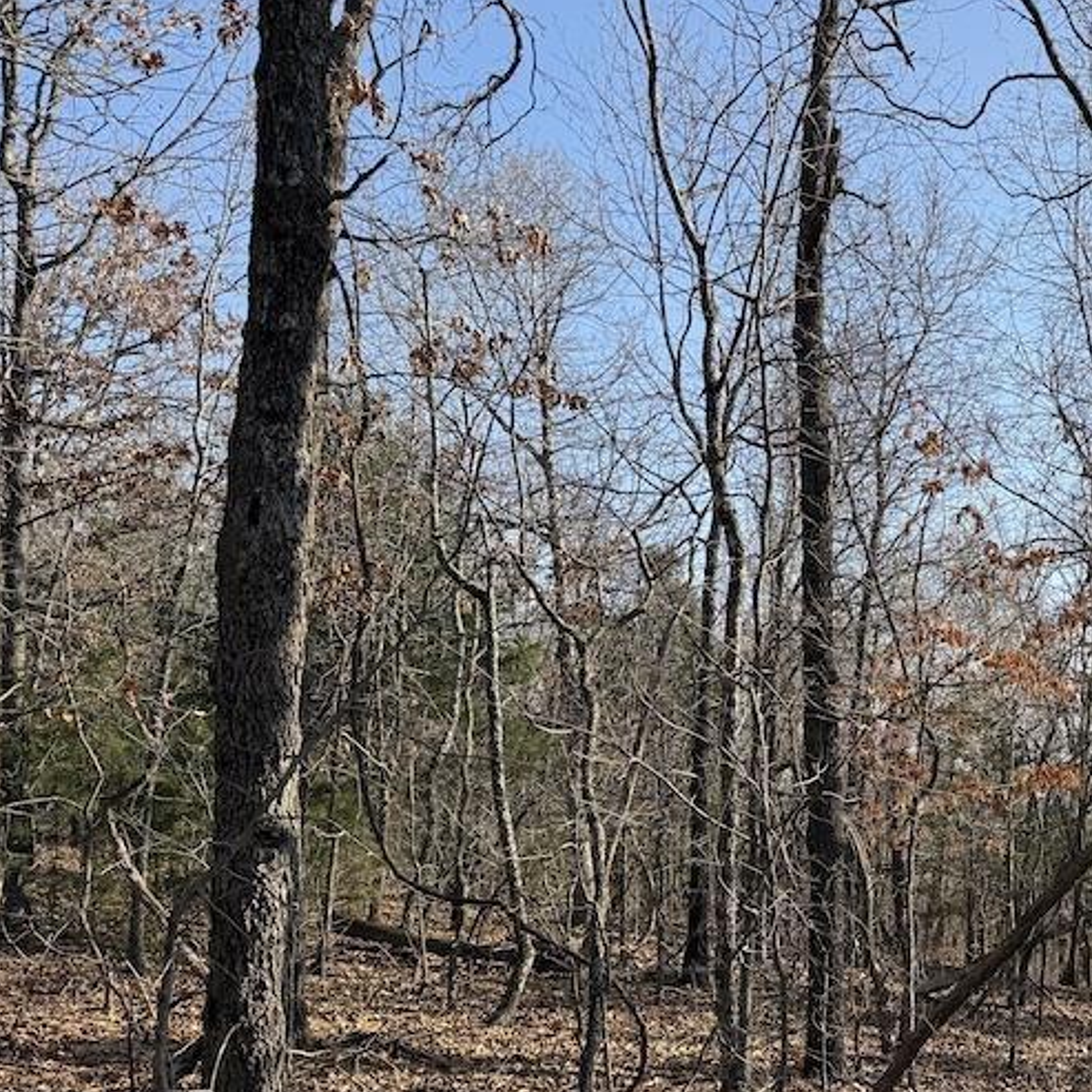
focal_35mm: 43
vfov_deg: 38.8
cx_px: 1068
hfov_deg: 35.7
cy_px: 700
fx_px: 1535
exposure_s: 1/2110
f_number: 1.78
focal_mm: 6.76
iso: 100
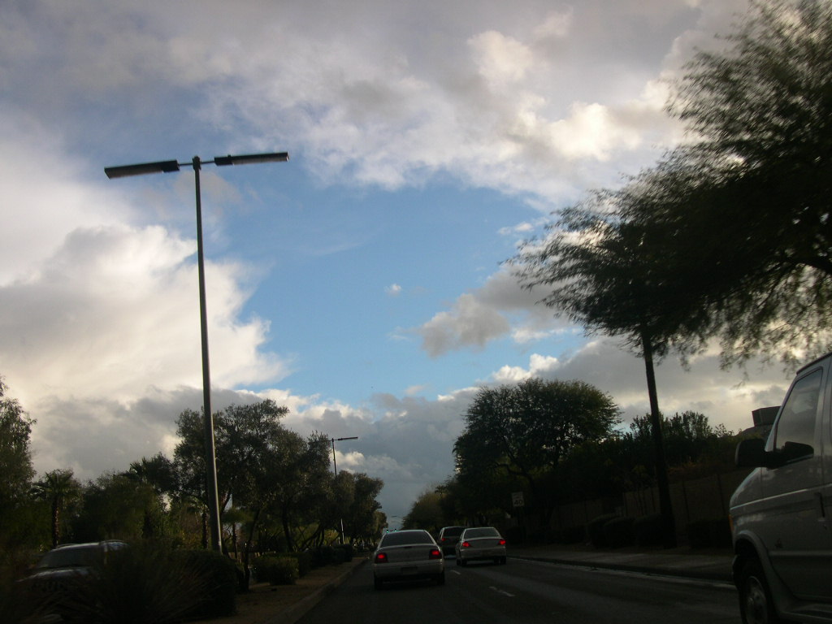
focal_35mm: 38
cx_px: 416
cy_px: 312
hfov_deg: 49.0
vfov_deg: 37.7
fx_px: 913
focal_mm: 8
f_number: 7.6
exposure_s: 1/116
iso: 100
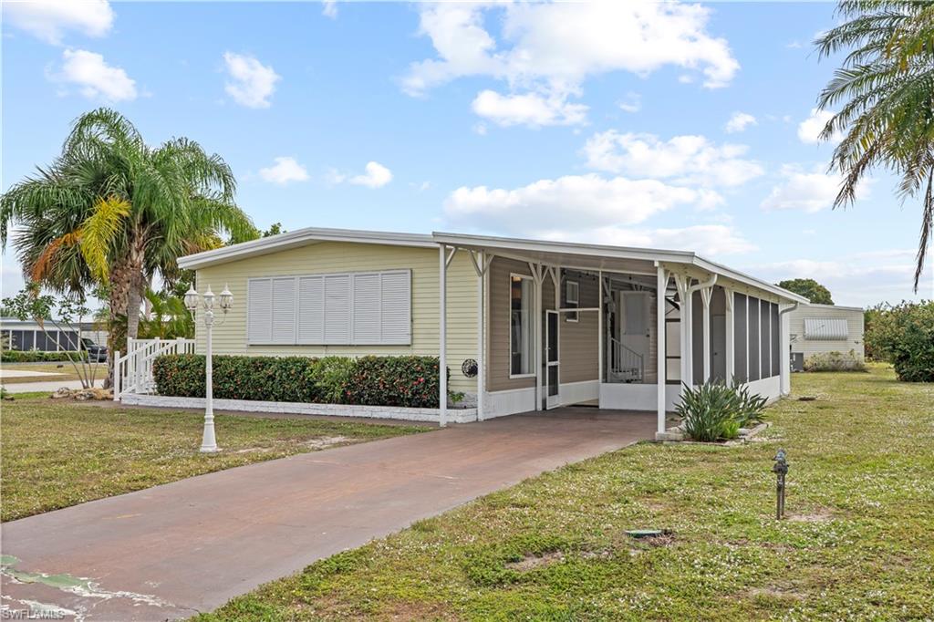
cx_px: 467
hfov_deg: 61.1
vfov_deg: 42.9
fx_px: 791
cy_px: 311
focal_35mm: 30
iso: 100
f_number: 10
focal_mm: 30.5
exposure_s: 1/250
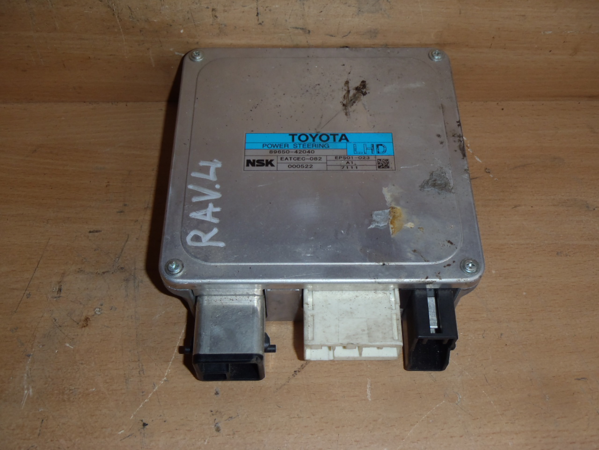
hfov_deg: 49.0
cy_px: 225
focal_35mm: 38
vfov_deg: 37.7
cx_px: 300
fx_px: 658
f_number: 4.6
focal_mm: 6.83
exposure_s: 1/40
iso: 100
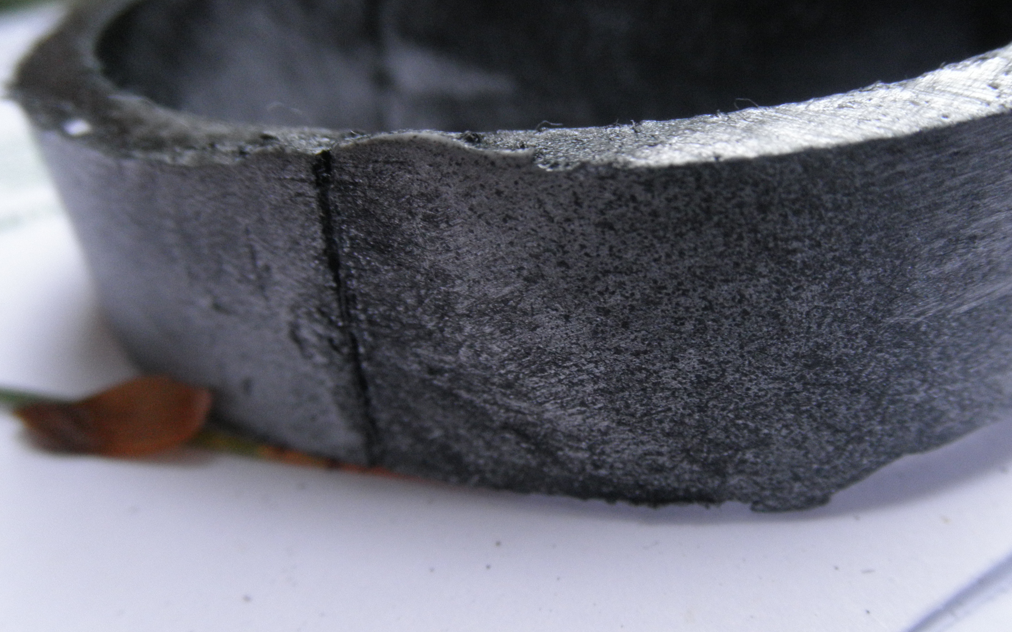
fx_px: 1048
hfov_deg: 51.3
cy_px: 329
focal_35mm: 38
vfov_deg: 33.6
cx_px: 600
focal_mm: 5
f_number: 3
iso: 200
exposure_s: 1/25
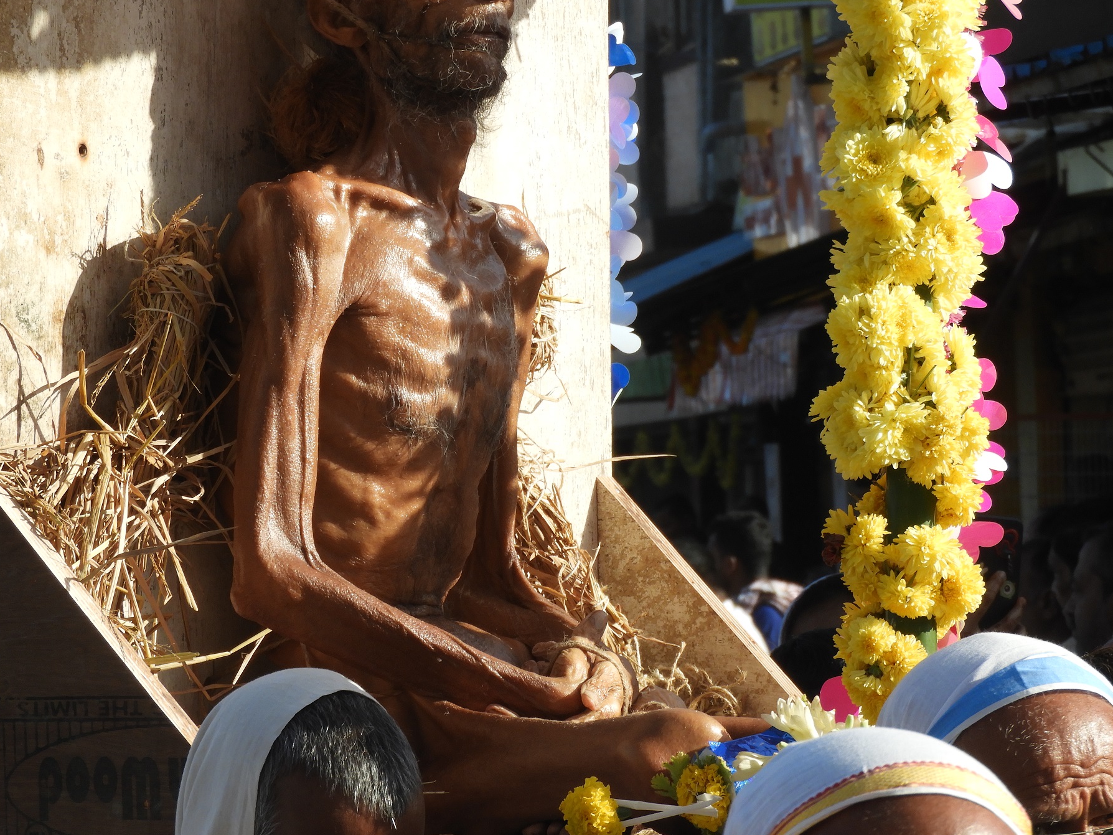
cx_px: 517
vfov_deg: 6.4
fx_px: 7459
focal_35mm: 232
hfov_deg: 8.5
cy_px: 357
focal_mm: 35.8
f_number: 5.3
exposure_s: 1/400
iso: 100
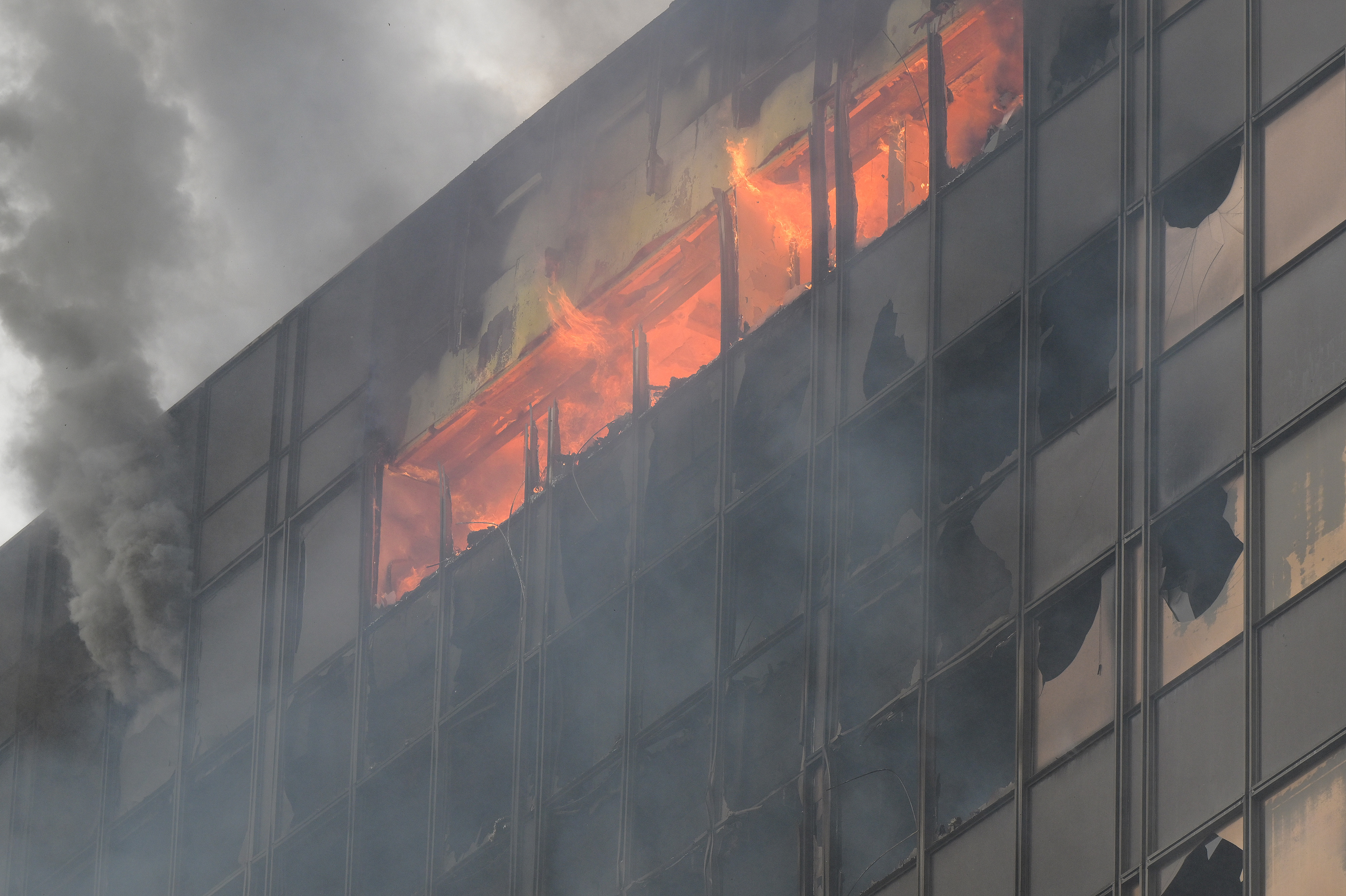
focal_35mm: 300
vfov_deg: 4.6
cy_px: 448
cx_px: 673
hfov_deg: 6.9
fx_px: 11214
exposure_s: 1/1250
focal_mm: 200
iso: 500
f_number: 4
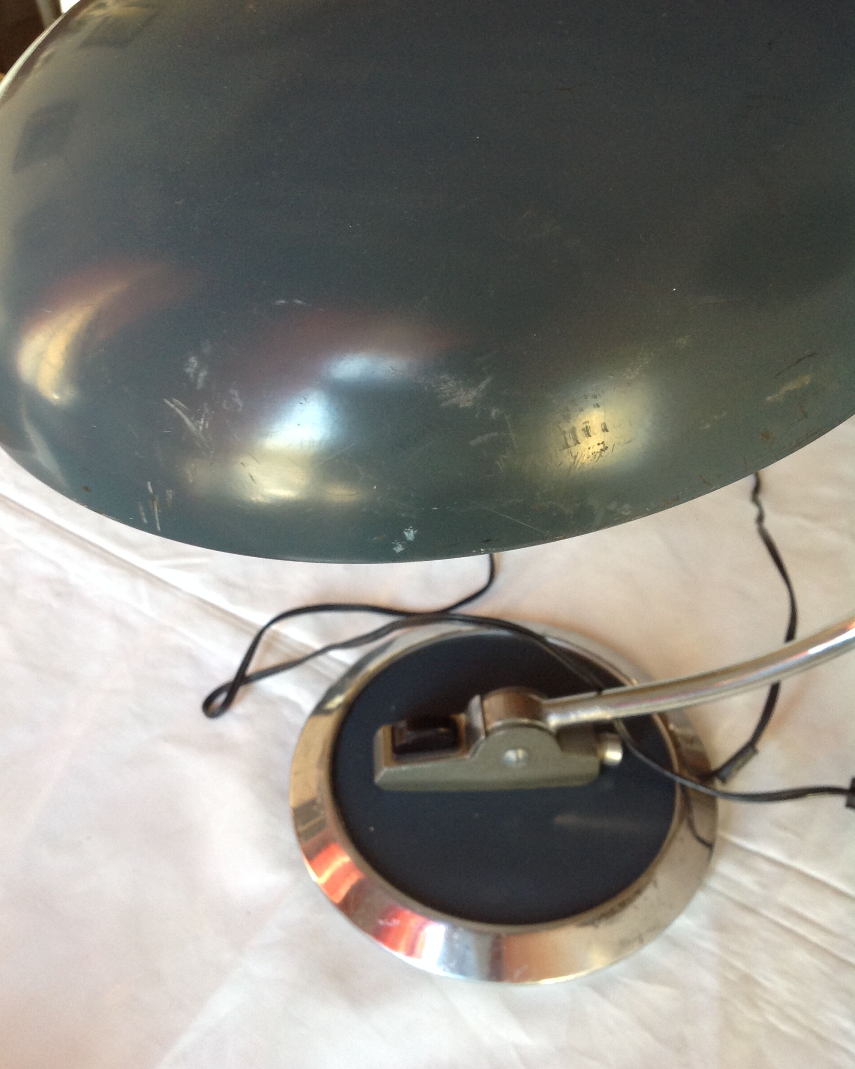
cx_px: 423
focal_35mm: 37
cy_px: 523
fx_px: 1170
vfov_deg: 49.1
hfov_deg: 40.1
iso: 125
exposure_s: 1/17
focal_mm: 4.28
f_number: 2.4
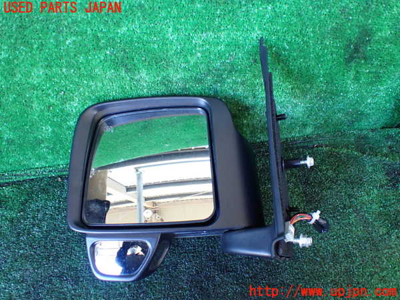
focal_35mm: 30
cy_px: 150
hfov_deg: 60.0
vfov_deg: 46.8
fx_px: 347
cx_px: 200
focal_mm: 5.4
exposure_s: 1/60
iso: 800
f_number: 2.3
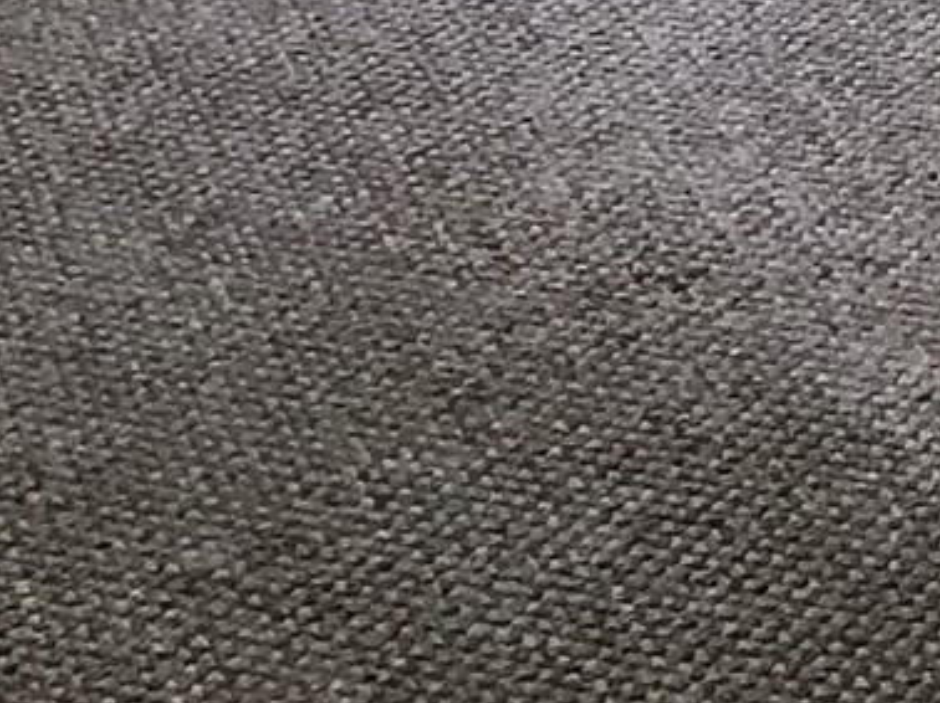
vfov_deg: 8.3
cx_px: 1564
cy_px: -748
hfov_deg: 11.1
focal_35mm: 168
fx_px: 4559
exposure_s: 1/30
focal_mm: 3.3
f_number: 2.4
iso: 50
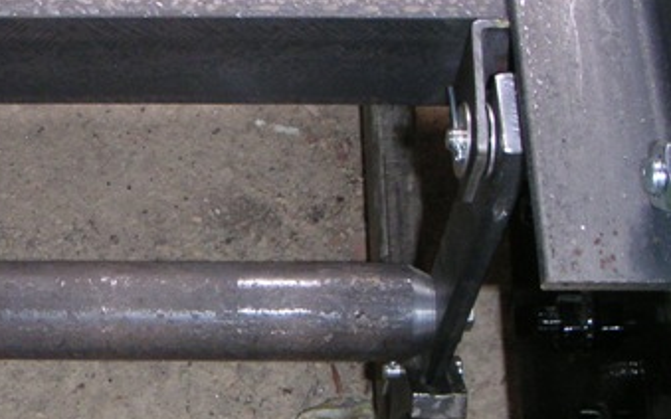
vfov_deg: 17.1
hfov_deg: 26.4
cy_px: 308
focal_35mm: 76
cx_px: 85
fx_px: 1390
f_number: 2.8
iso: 160
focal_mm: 6
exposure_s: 1/45
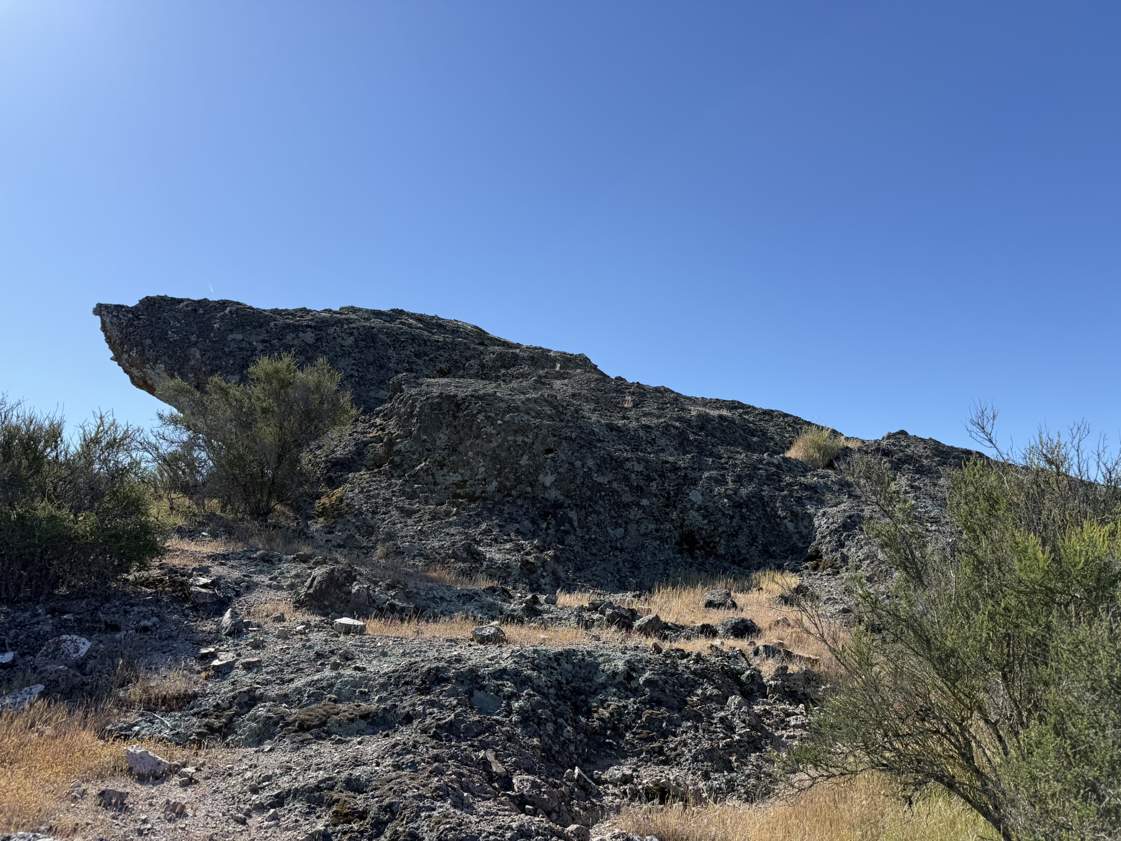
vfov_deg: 56.8
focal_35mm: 24
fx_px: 777
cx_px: 560
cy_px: 420
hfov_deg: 71.6
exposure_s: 1/4673
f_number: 1.78
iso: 80
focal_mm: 6.76
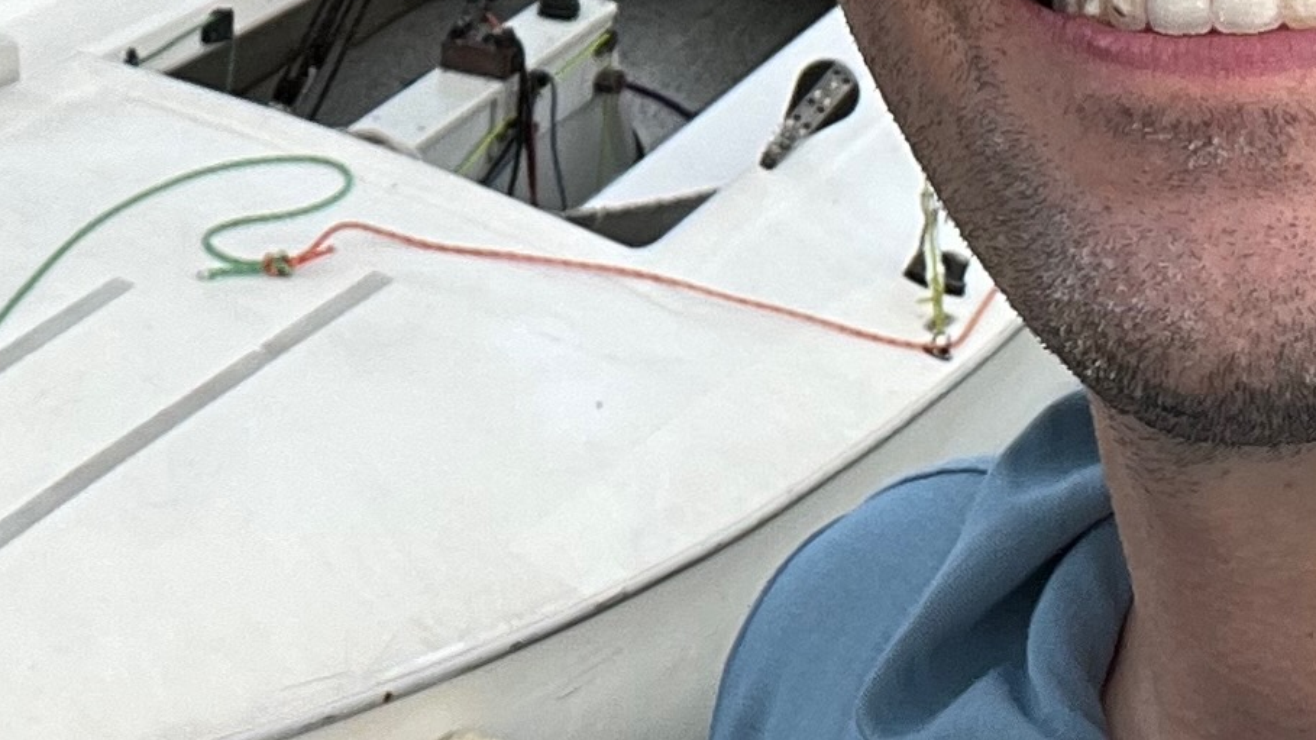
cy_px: -336
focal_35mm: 111
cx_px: 111
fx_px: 3873
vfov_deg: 10.6
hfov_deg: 18.9
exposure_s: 1/150
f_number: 2.2
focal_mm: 2.71
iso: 25
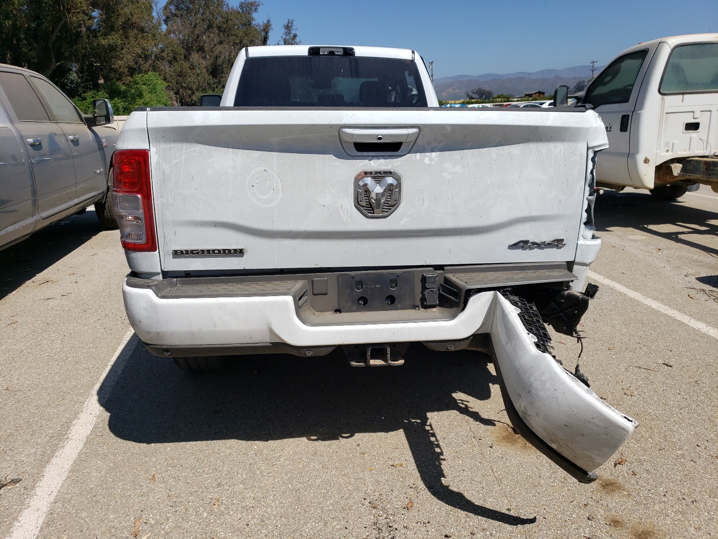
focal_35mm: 26
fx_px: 539
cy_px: 270
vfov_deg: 53.1
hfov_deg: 67.3
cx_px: 359
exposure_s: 1/5000
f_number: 1.5
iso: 50
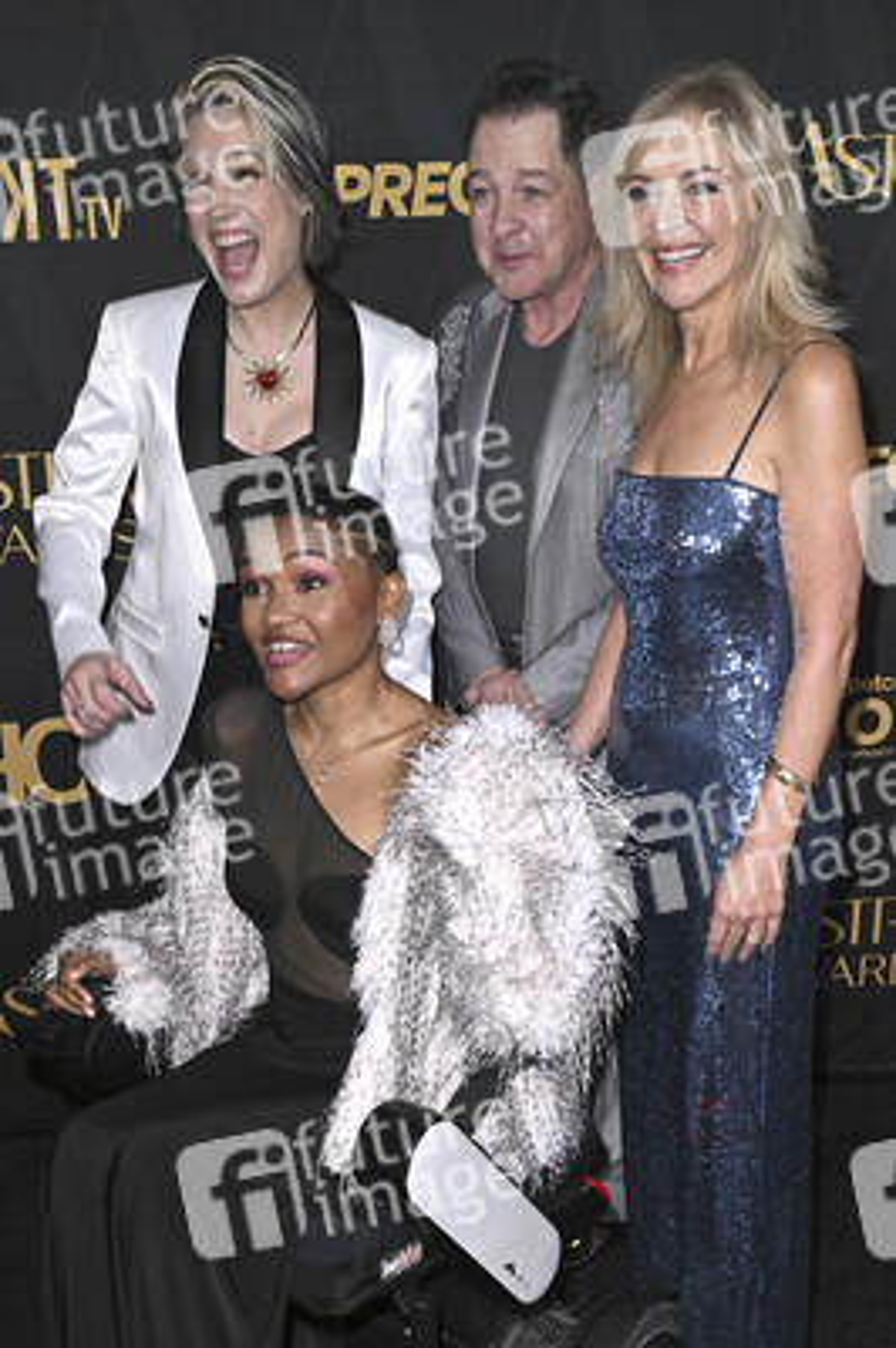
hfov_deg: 37.8
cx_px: 448
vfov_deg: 54.5
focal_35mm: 35
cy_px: 674
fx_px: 1309
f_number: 5.6
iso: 2000
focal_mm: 35
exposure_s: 1/320
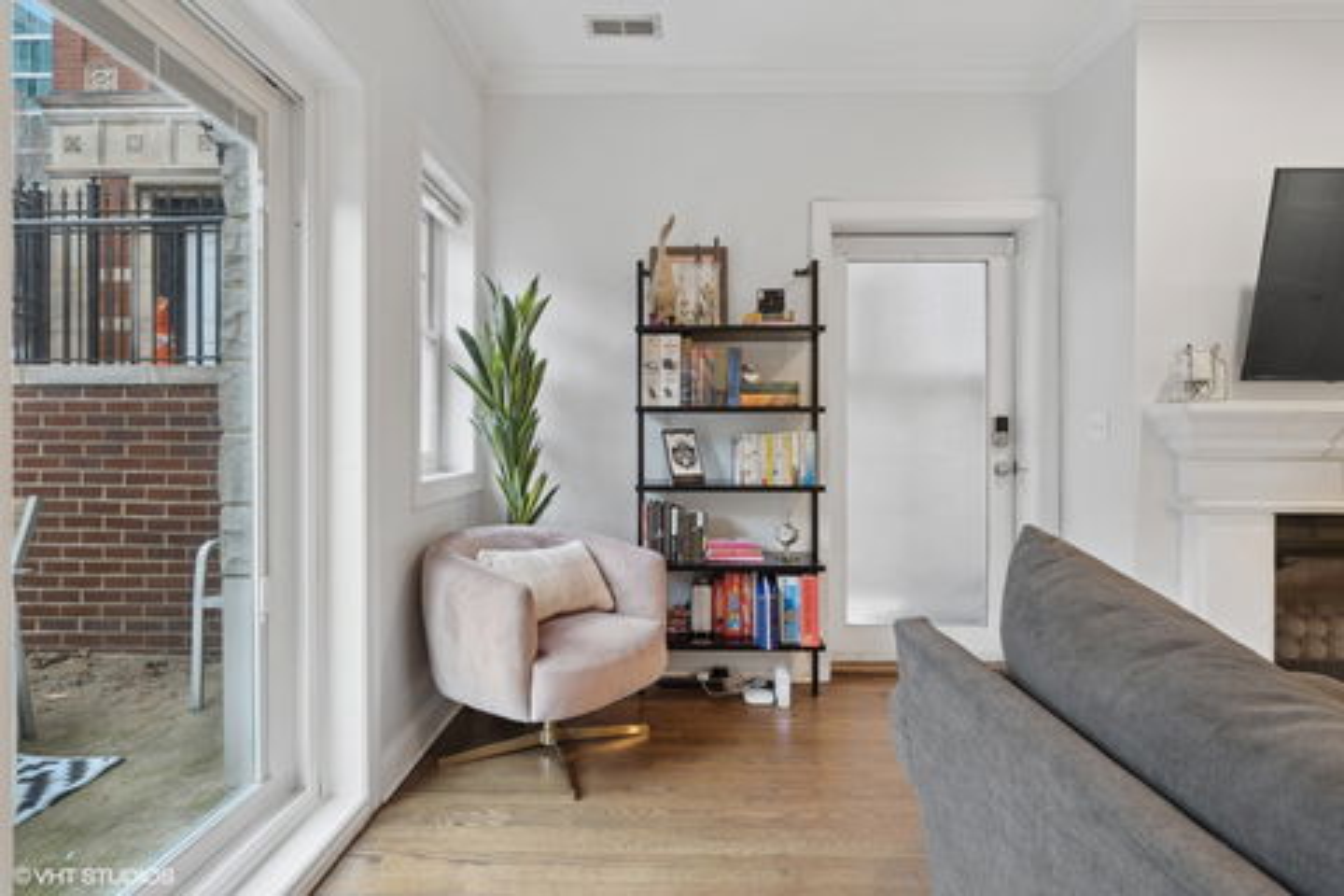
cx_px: 672
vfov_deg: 67.4
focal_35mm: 18
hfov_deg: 90.0
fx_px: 672
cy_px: 448
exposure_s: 1/5
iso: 320
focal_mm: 18
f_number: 8
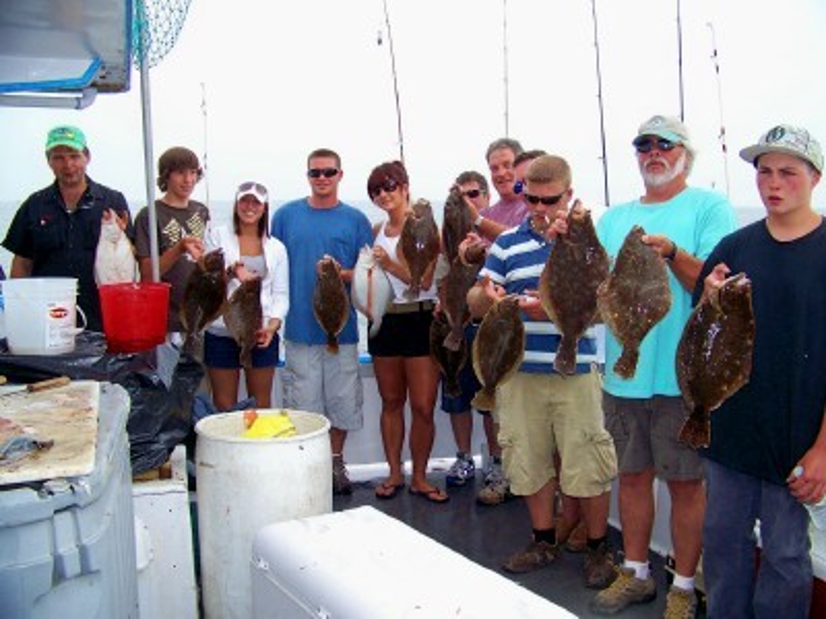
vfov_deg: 39.7
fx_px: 859
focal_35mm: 36
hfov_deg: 51.4
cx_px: 413
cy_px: 310
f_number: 2.8
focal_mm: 5.85
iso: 64
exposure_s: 1/400
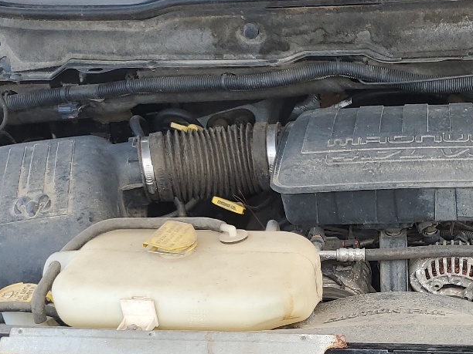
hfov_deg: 27.5
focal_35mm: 68
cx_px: 427
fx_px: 929
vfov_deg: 21.2
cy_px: 315
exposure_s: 1/526
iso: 50
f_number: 1.5
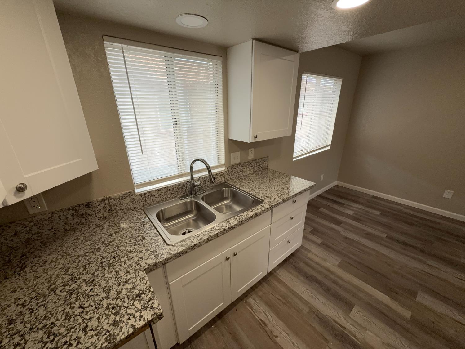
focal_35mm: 14
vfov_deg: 85.7
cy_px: 174
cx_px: 232
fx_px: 188
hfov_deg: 102.1
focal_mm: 2.22
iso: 50
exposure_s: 1/128
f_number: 2.2
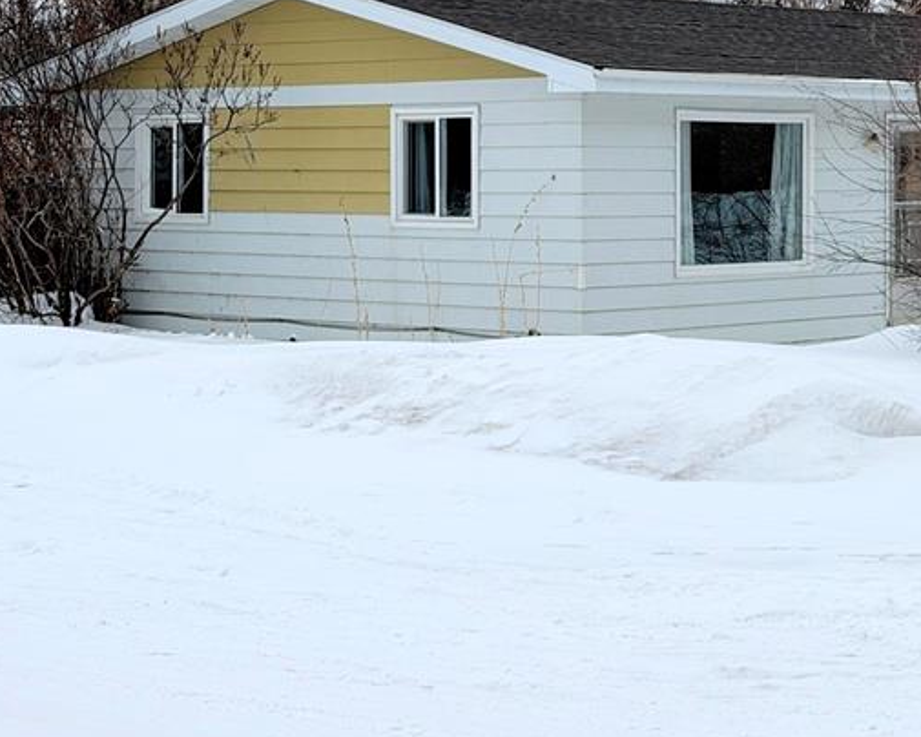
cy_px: 161
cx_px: 719
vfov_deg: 16.1
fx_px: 2590
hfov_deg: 20.0
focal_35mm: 95
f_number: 1.78
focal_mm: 6.76
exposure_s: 1/20408
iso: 80
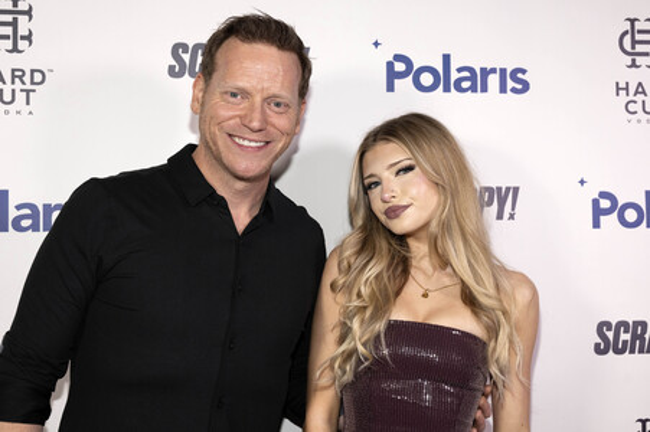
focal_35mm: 46
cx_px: 325
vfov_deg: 29.2
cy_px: 216
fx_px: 830
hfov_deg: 42.8
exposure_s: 1/200
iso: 800
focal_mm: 46
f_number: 5
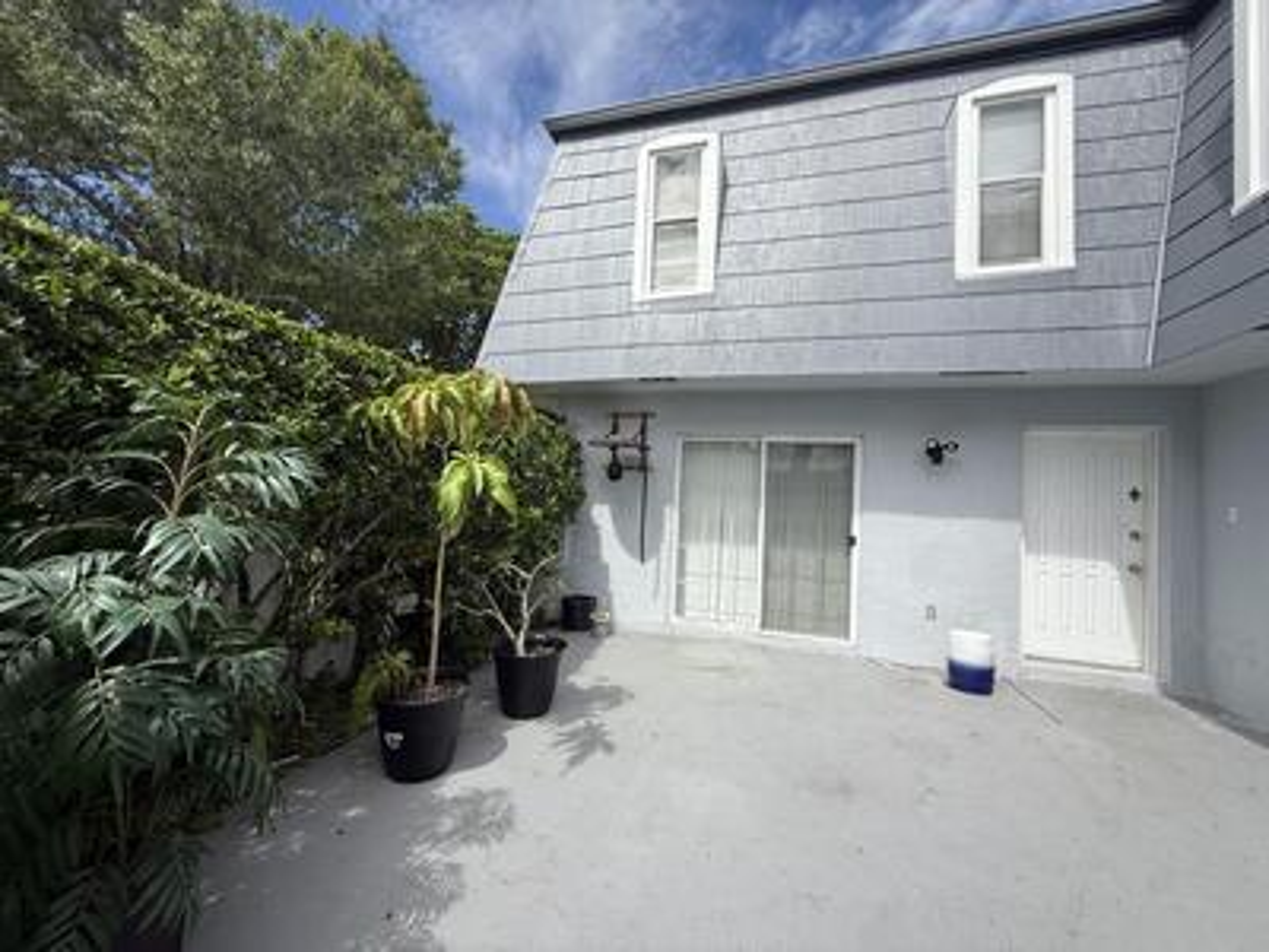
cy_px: 476
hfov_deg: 102.1
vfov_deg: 85.7
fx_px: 513
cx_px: 634
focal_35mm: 14
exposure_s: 1/2024
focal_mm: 2.22
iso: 50
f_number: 2.2
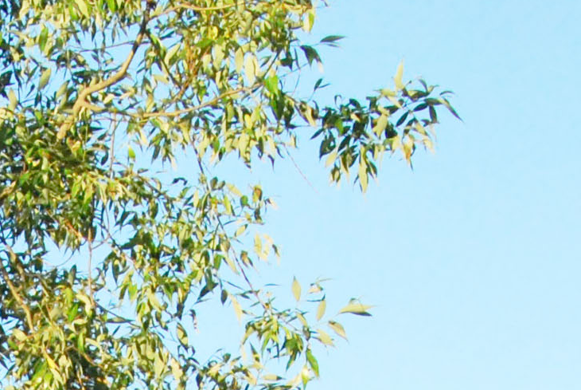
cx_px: -88
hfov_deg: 11.5
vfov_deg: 7.3
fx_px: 2828
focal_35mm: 175
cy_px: 978
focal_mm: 22
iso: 800
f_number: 10
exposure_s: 1/400
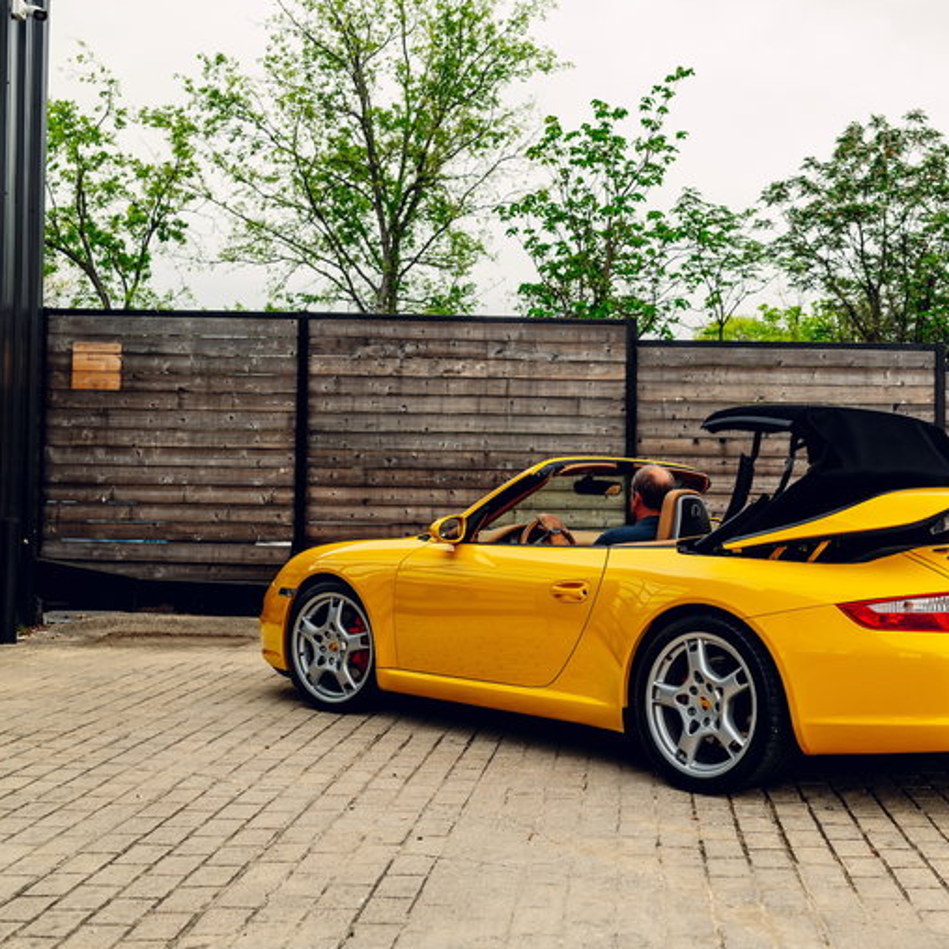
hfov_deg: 36.8
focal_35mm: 45
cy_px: 473
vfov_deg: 37.6
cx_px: 697
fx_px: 1396
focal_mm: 35
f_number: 3.5
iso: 100
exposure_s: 1/160
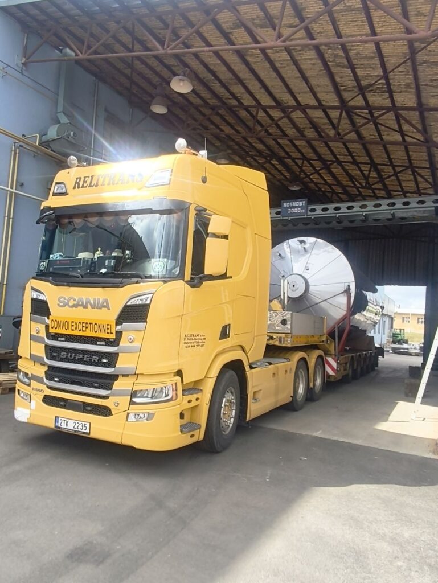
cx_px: 219
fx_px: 388
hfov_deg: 58.9
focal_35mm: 23
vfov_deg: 73.9
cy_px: 292
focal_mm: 1.65
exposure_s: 1/1032
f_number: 2.2
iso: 50
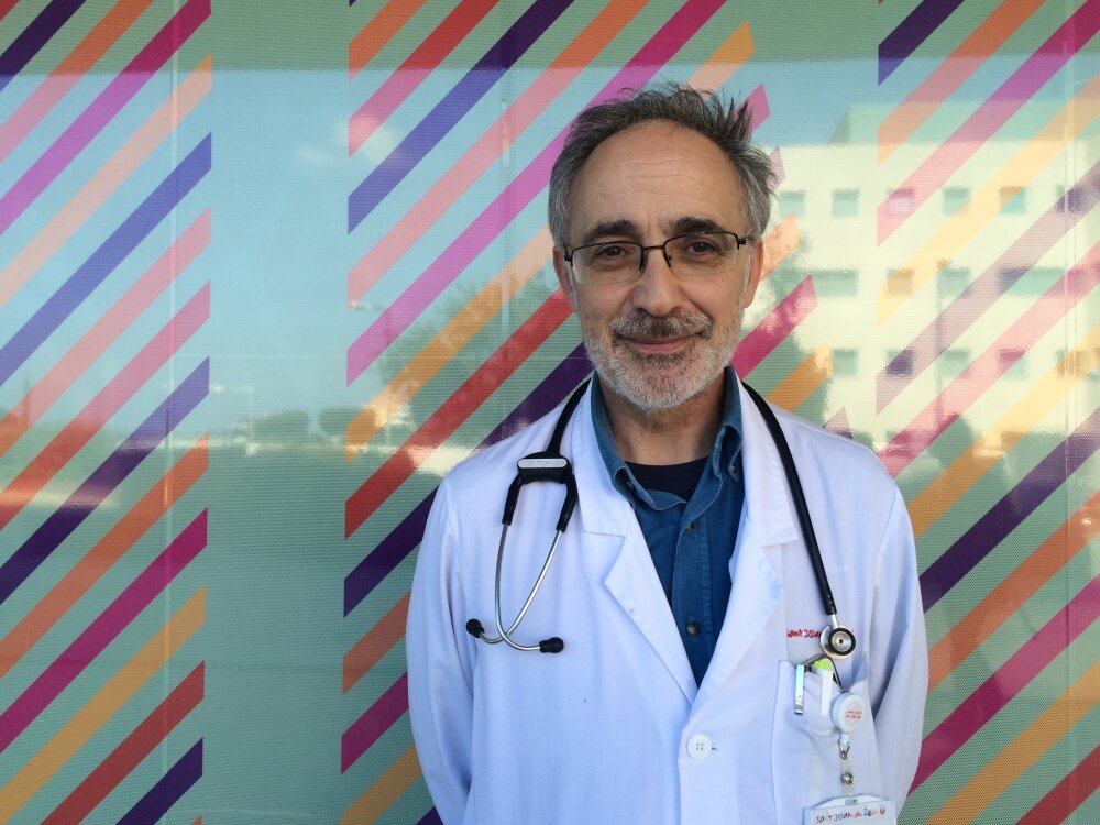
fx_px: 922
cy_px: 412
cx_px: 550
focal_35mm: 29
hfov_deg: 61.7
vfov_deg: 48.2
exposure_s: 1/406
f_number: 2.2
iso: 32
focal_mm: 4.15
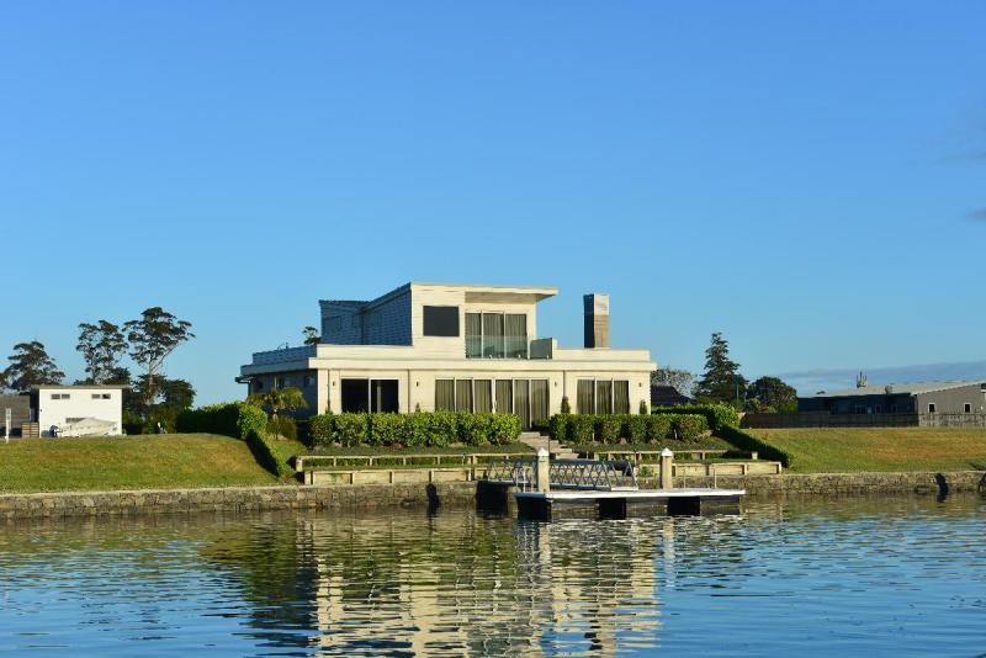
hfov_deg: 28.8
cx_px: 493
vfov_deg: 19.5
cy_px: 329
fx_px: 1918
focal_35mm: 70
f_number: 11
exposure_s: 1/500
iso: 250
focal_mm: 70
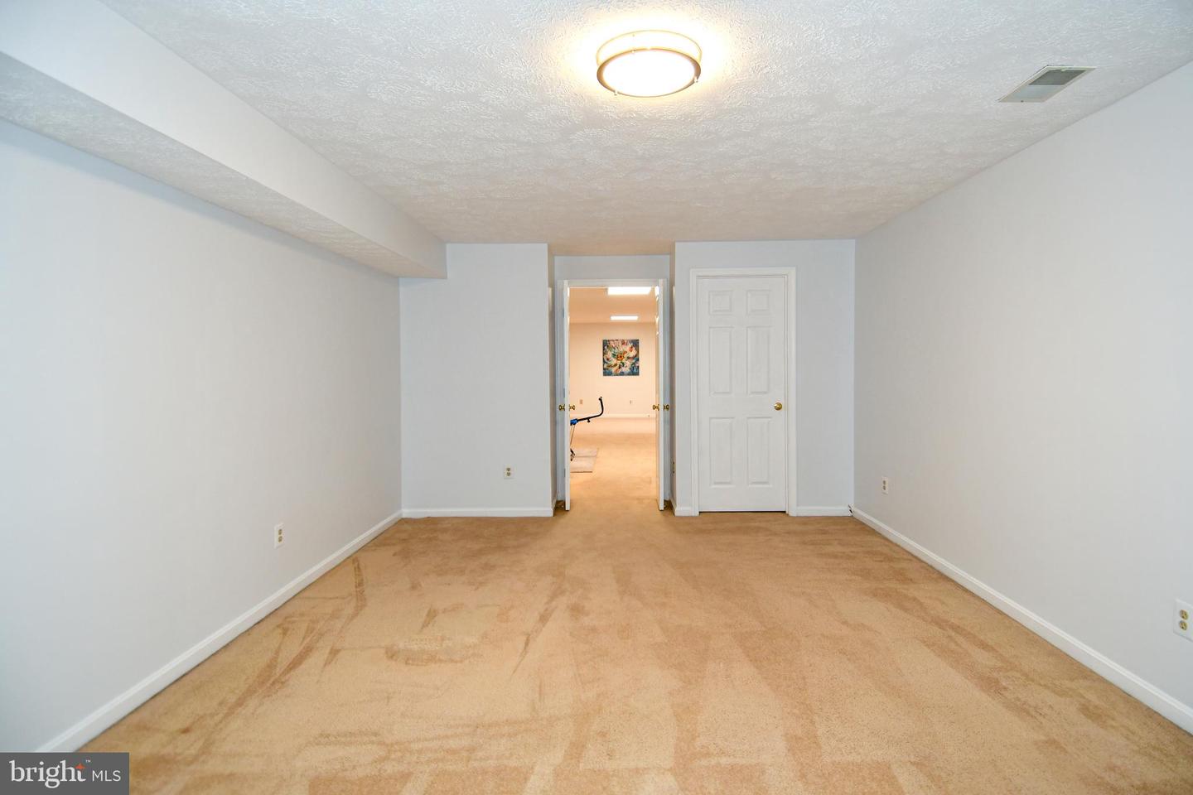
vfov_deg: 67.4
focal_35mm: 18
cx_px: 596
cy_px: 398
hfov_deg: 90.0
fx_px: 596
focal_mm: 12
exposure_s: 1/60
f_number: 4
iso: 450
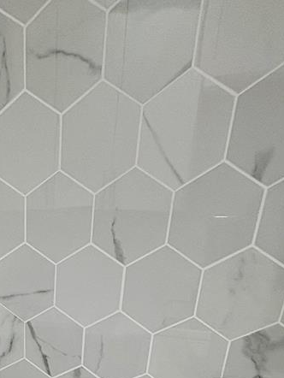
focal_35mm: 38
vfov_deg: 37.8
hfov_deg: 35.3
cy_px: 445
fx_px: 415
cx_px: 21
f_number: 2.2
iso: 125
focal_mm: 2.22
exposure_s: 1/60
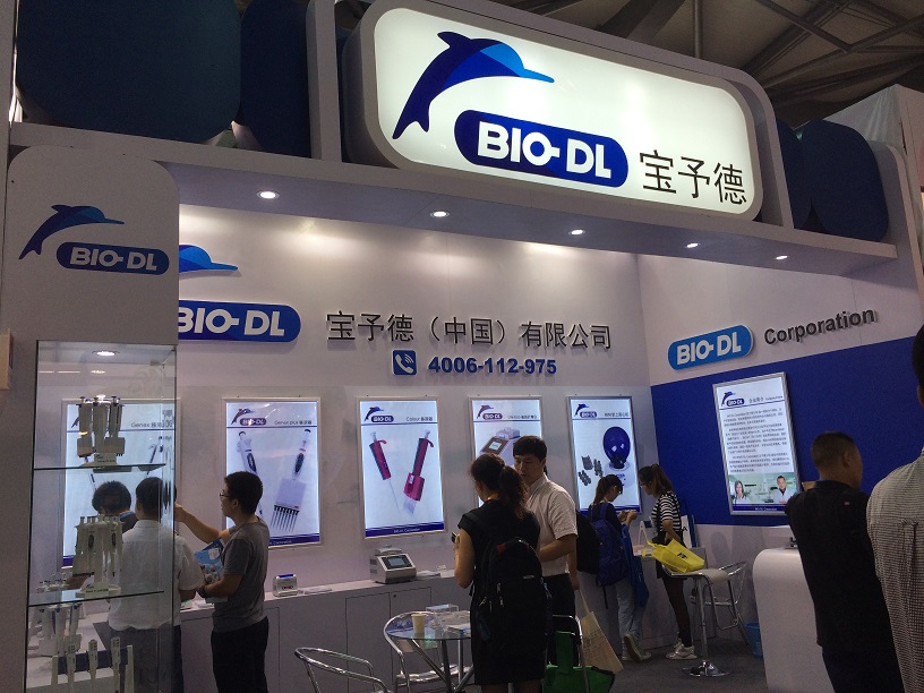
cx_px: 462
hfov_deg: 60.0
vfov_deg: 46.8
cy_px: 346
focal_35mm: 30
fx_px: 801
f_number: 2.2
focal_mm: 4.12
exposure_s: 1/100
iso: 50
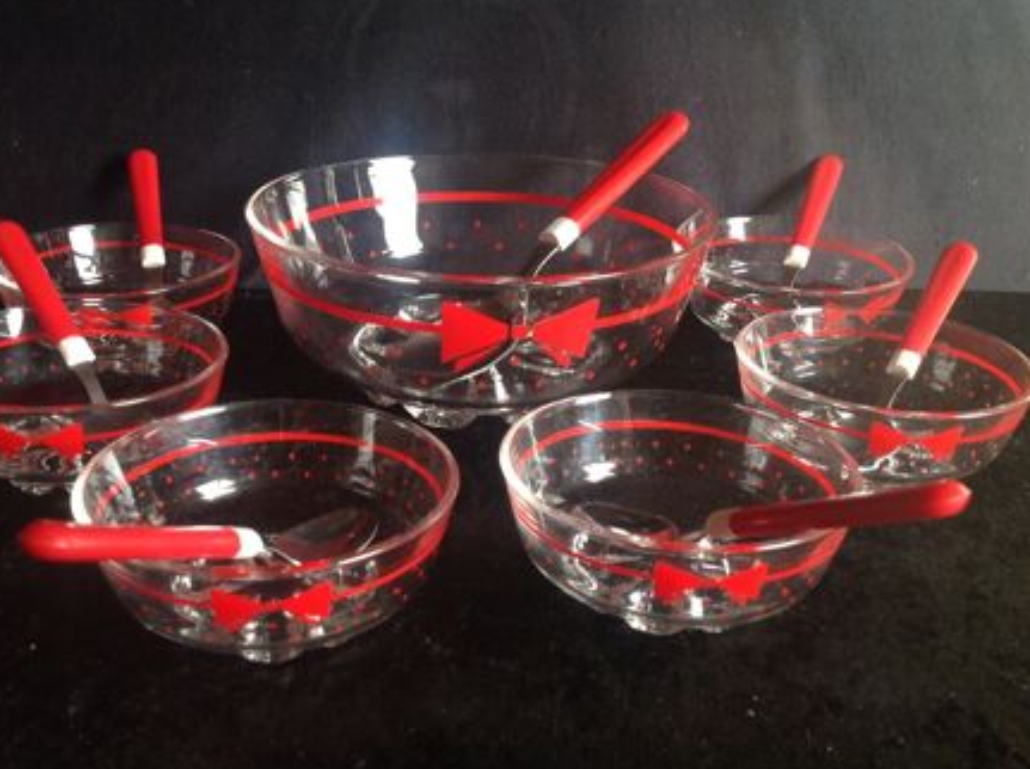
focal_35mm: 39
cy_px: 412
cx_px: 480
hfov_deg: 47.9
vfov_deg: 36.7
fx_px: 1159
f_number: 2.4
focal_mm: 4.28
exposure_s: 1/20
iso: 50
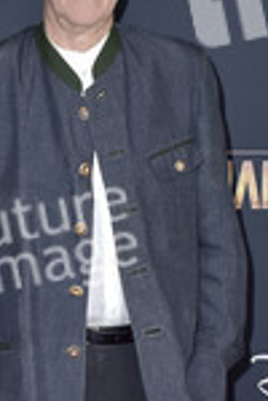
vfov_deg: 20.7
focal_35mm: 96
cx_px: 79
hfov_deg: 14.2
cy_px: 385
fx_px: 1072
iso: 500
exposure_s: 1/250
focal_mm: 36
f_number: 7.1
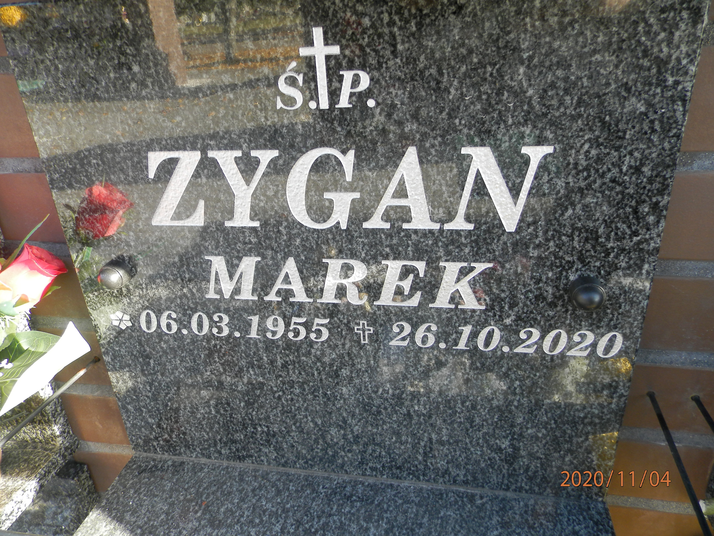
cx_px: 357
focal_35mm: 25
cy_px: 268
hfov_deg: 69.4
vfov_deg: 54.9
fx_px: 516
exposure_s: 1/60
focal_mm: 4.5
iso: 80
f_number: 3.1
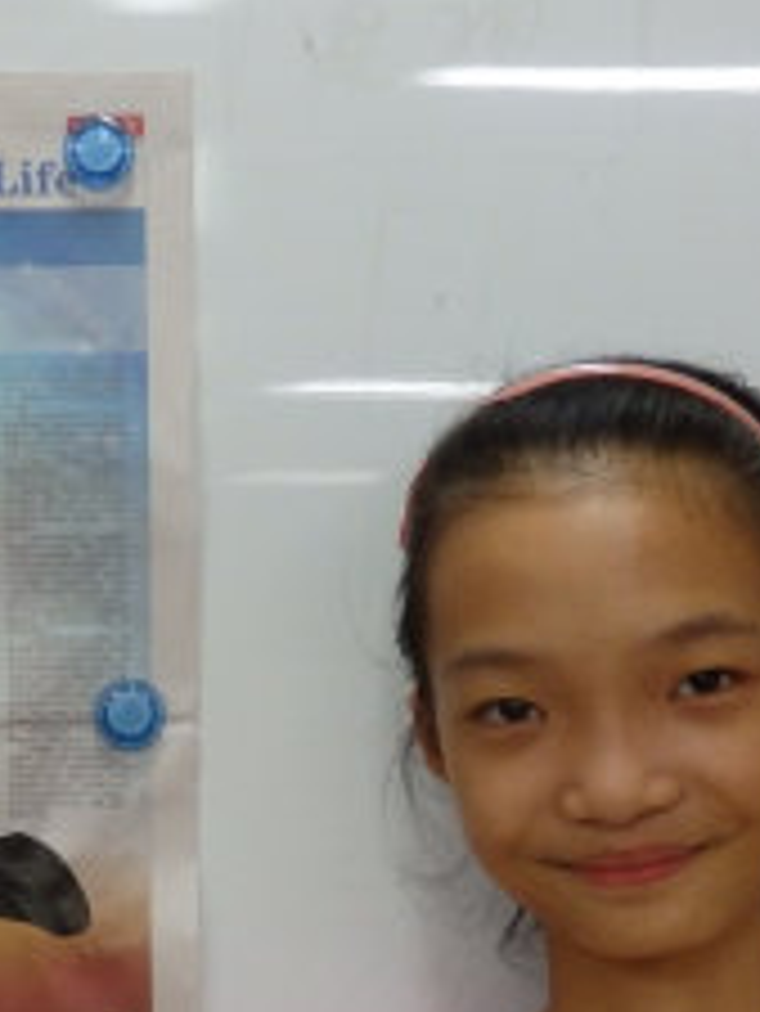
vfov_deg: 22.2
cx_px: 162
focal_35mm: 87
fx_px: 2544
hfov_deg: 16.9
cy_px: 780
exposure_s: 1/80
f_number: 3.7
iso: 640
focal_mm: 7.3
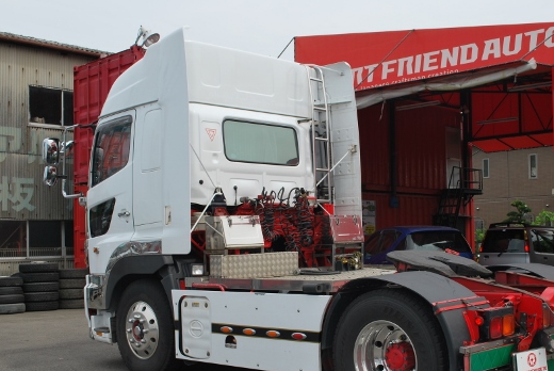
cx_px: 319
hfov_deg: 41.0
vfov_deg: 28.1
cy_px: 219
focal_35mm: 48
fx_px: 739
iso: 100
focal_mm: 26
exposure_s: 1/200
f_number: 8
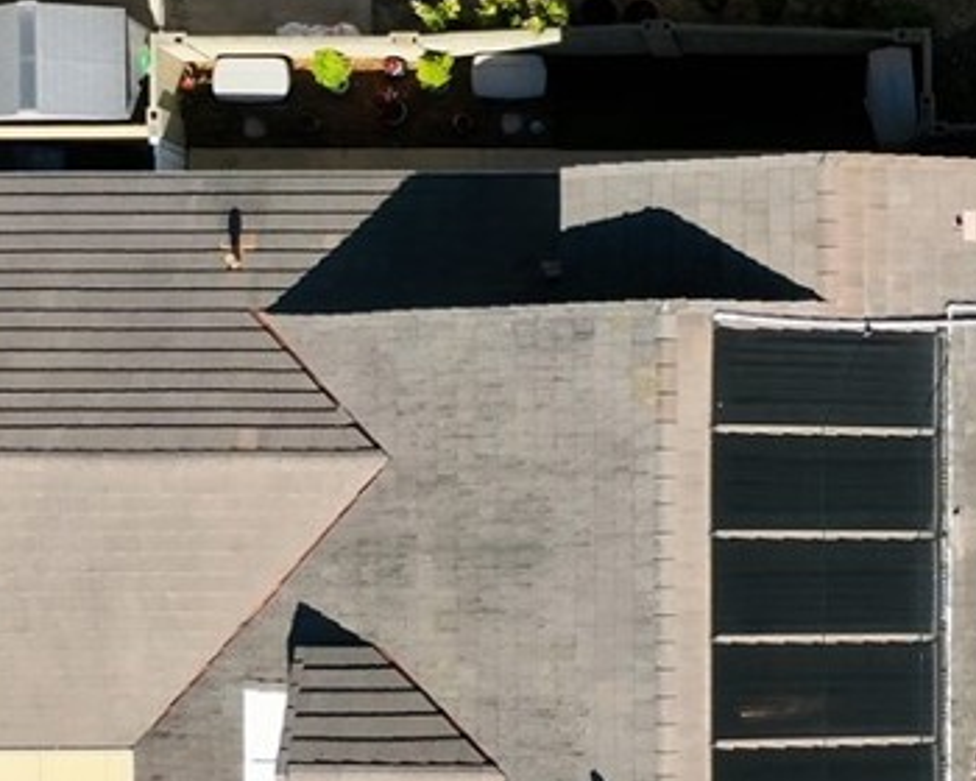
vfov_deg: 19.6
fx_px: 2224
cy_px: 688
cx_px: 639
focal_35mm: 77
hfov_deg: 24.6
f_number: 5.6
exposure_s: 1/500
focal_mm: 10.26
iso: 100
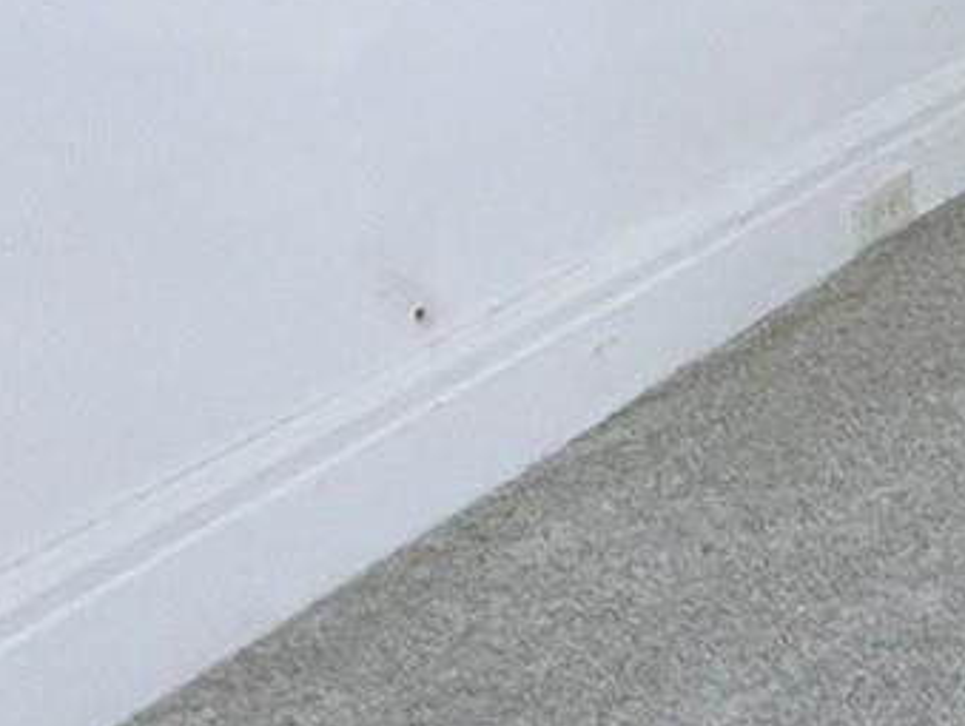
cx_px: 2183
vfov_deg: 19.8
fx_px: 1842
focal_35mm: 66
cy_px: -313
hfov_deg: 16.4
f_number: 2.2
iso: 500
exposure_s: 1/60
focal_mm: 2.22
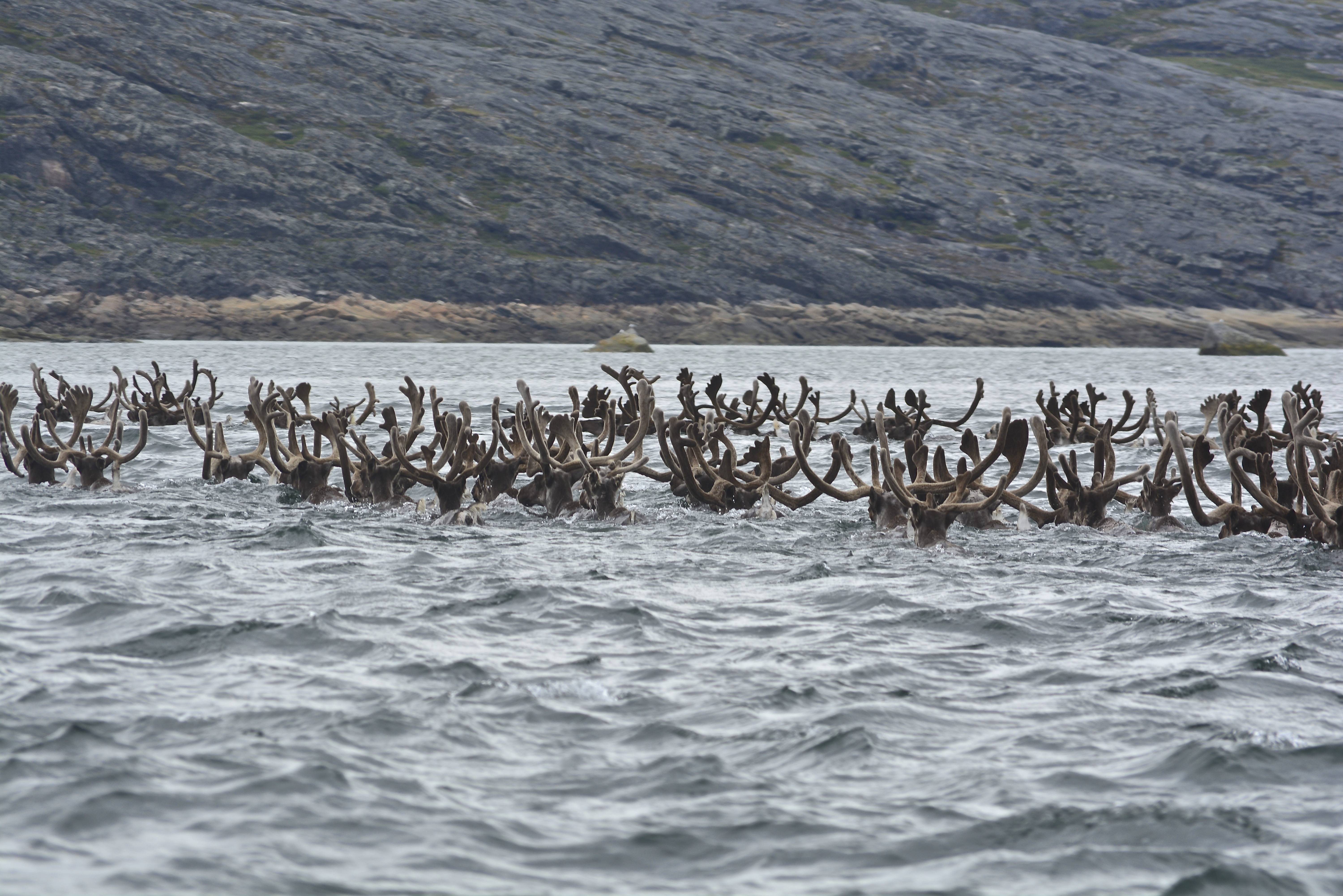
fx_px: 11191
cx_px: 672
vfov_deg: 4.6
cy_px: 448
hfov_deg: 6.9
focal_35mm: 300
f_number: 11
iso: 110
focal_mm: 200
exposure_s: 1/125
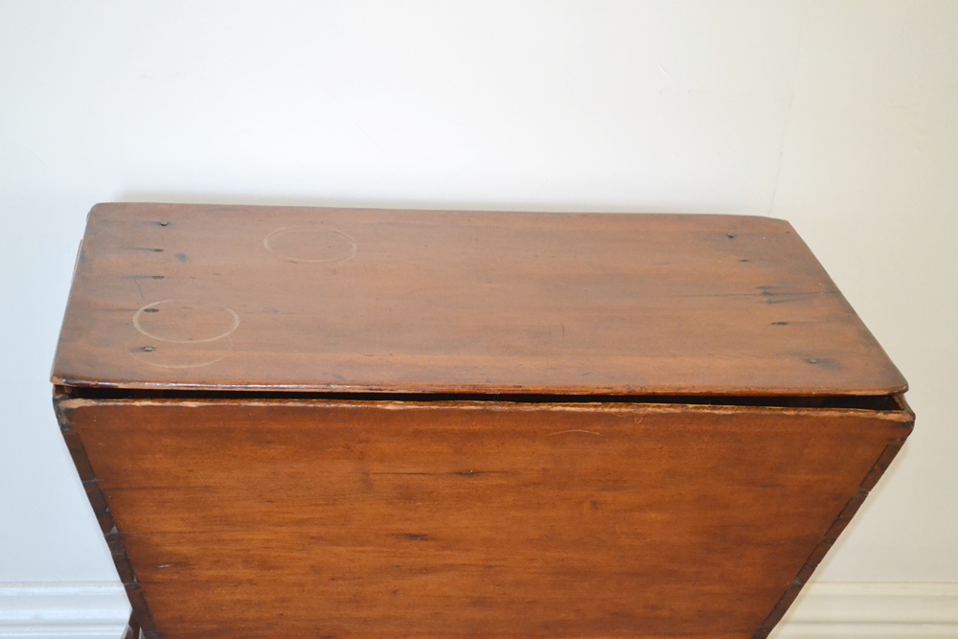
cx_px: 479
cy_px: 320
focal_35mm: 63
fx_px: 1677
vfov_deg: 21.6
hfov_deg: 31.9
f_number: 5.3
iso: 3200
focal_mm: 42
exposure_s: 1/60
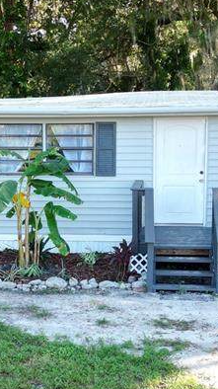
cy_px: 226
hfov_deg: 17.7
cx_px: 74
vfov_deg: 31.0
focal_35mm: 68
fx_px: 700
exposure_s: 1/320
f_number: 1.7
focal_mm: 6.72
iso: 140
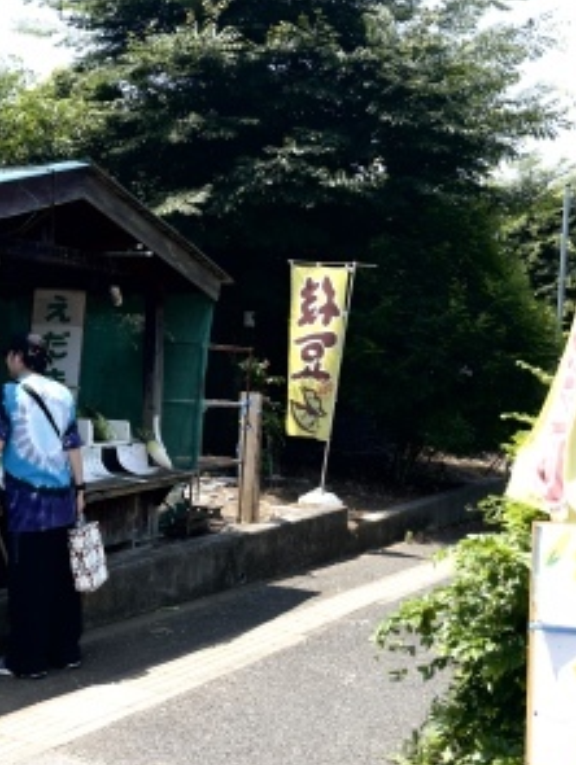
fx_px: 974
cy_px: 441
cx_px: 193
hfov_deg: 32.7
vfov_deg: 42.8
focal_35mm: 44
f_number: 1.6
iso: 50
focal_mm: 5.1
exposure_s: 1/1862
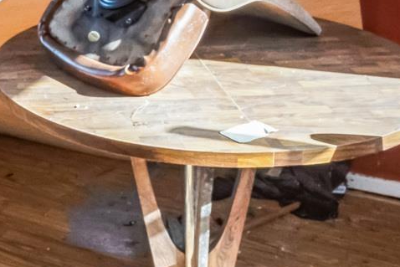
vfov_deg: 21.2
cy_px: -47
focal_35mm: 60
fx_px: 667
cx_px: 10
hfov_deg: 31.2
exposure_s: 1/100
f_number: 11
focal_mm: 14
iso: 1400
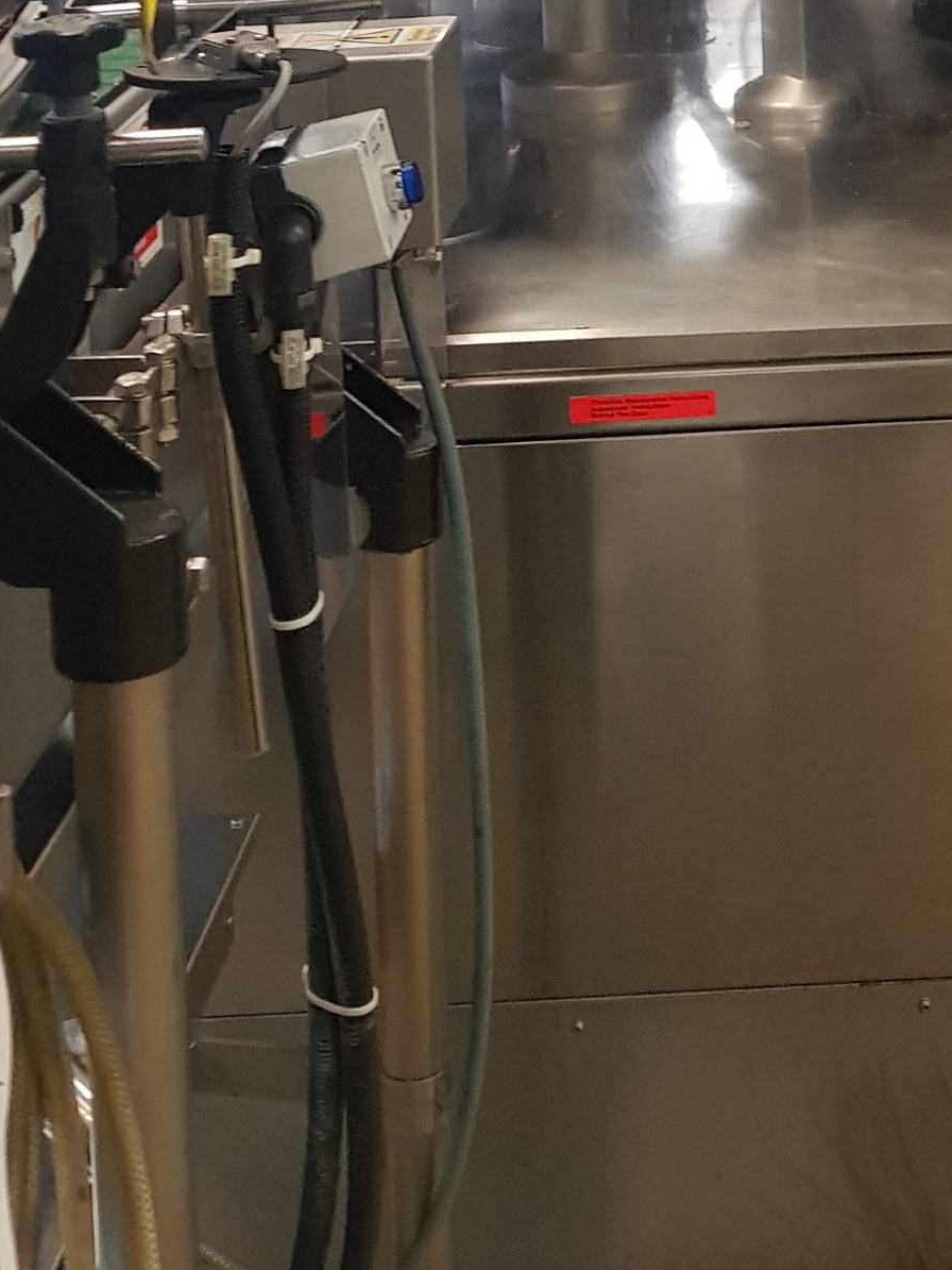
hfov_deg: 19.9
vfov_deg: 24.0
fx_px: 2604
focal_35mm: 71
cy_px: -393
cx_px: 1005
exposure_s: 1/33
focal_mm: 4.3
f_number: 1.7
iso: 200
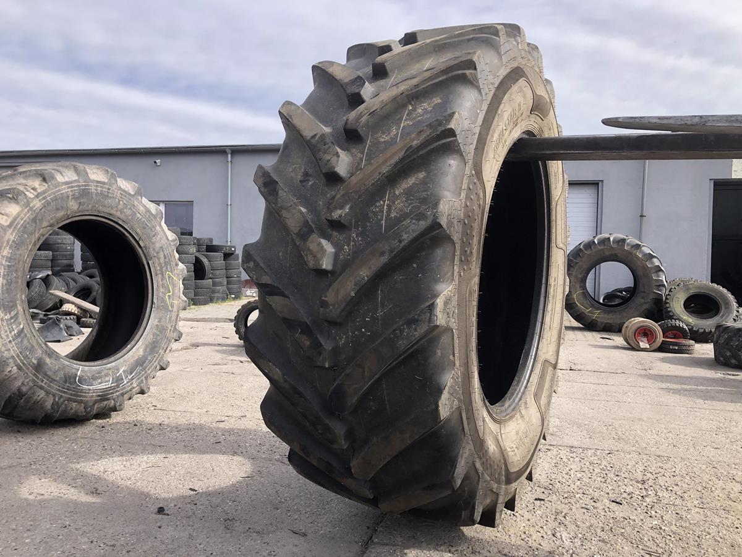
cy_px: 278
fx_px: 600
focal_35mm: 28
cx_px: 371
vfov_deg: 49.7
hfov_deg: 63.4
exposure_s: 1/1033
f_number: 1.8
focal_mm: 3.99
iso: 20
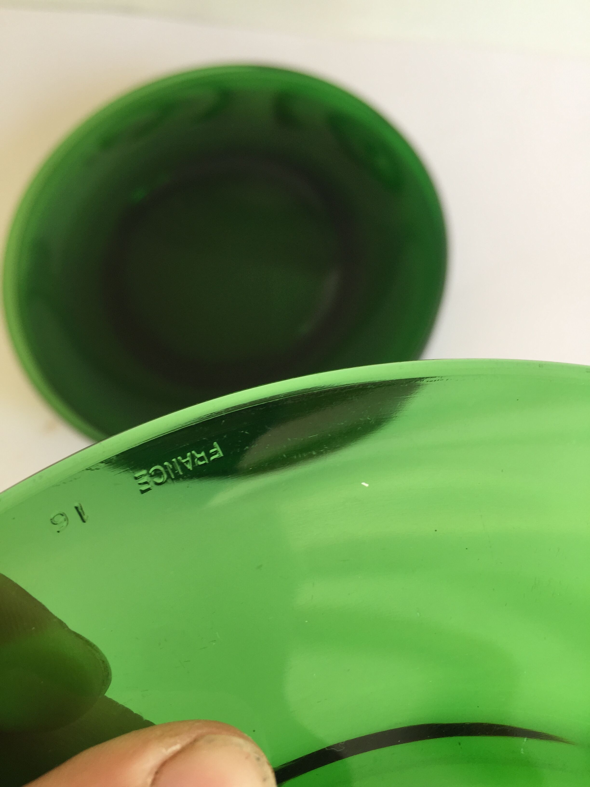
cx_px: 295
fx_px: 659
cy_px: 394
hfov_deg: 48.2
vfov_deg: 61.7
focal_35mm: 29
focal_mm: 4.15
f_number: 2.2
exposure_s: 1/50
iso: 32
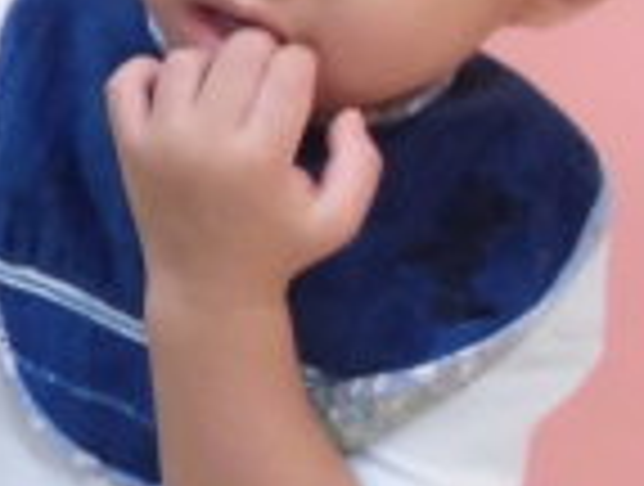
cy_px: 279
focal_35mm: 116
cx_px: -630
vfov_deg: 12.8
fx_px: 2164
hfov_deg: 14.3
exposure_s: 1/30
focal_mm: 4.6
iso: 400
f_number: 3.5
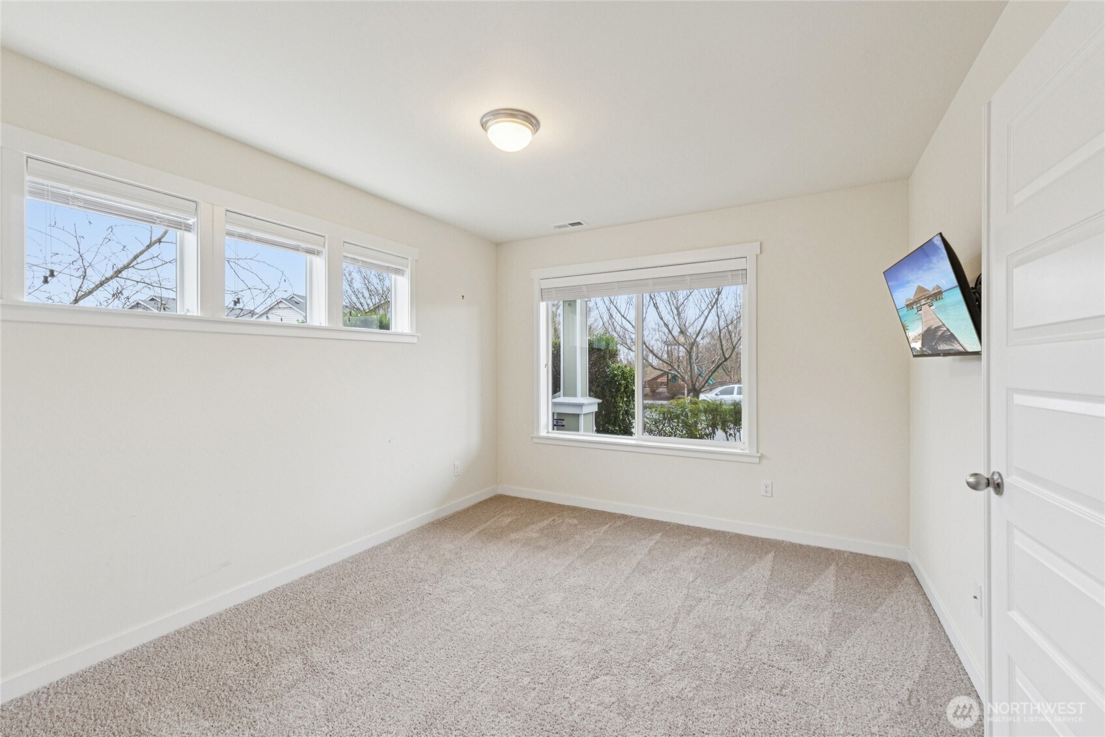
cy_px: 368
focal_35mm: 15
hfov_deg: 100.4
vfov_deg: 77.3
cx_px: 552
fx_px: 460
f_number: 9
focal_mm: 10
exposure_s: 1/13
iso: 250
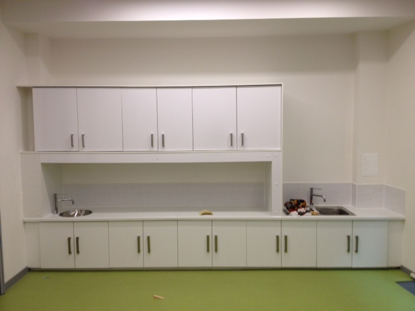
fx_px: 420
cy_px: 156
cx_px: 208
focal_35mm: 35
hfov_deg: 52.6
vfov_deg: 40.7
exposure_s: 1/20
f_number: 2.4
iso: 80
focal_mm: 4.28
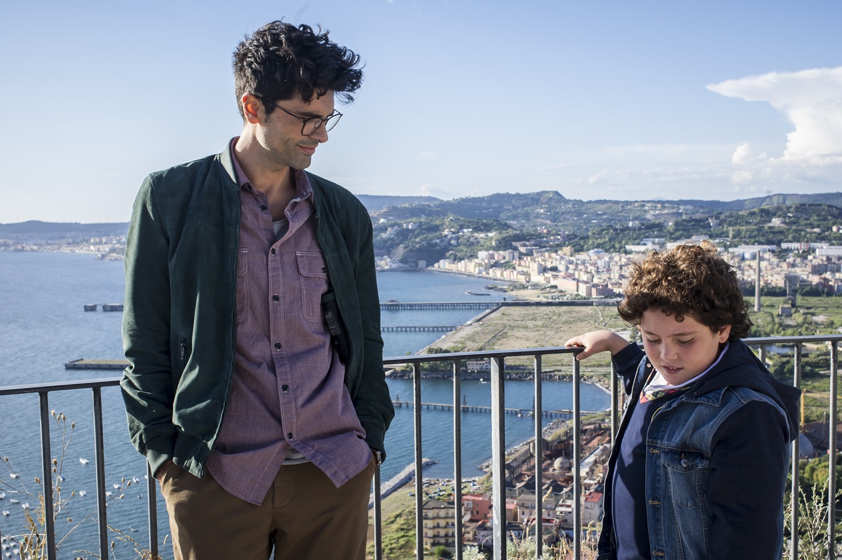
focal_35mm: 35
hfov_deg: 54.5
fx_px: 818
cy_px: 280
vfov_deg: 37.8
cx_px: 421
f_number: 10
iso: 160
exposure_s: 1/125
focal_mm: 35
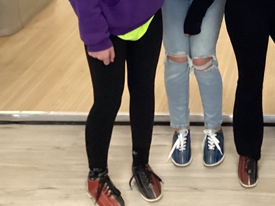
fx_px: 596
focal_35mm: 75
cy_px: -12
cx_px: 290
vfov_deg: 19.0
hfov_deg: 24.5
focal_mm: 3.3
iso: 500
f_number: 2.4
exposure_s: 1/30
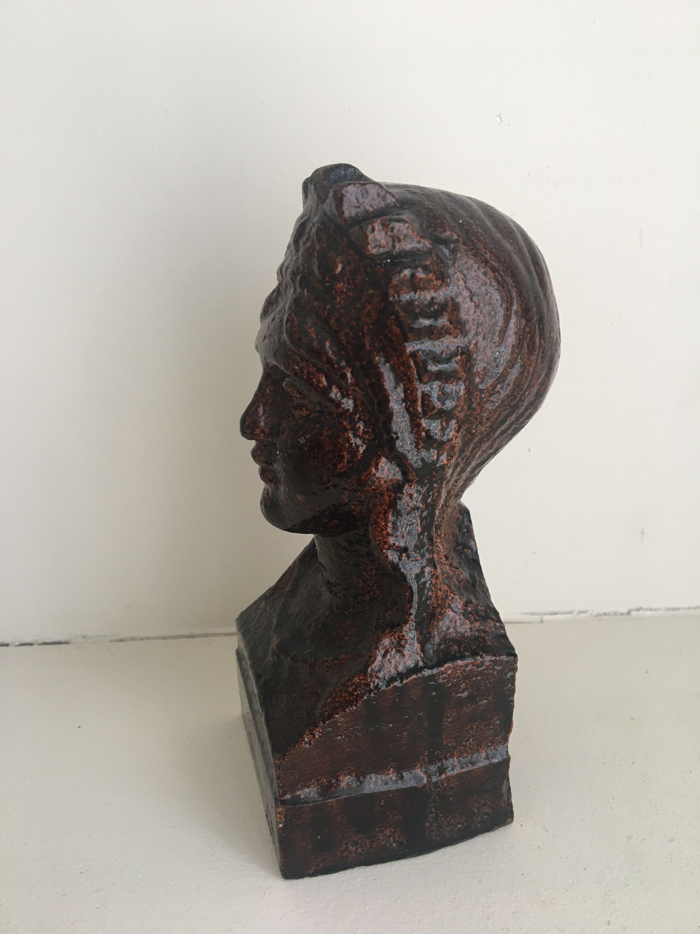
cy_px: 467
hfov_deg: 48.2
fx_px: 782
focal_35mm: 29
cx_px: 350
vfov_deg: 61.7
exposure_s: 1/33
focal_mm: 4.15
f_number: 2.2
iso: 100
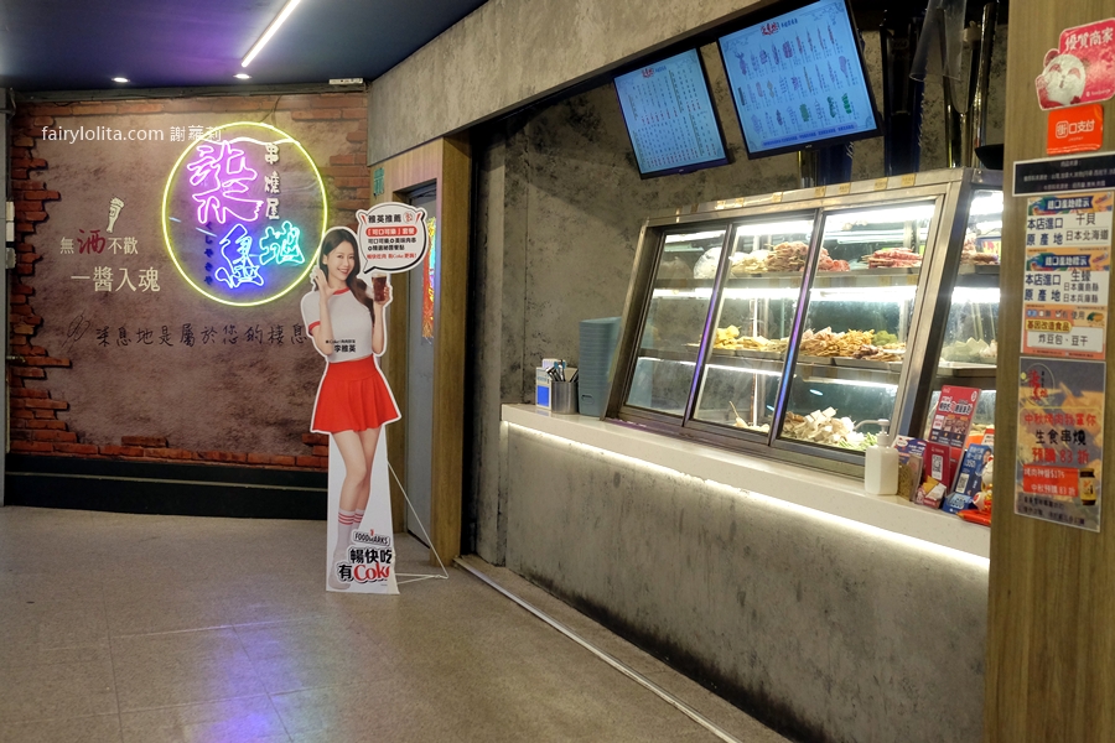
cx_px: 558
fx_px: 1084
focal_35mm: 35
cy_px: 372
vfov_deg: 37.9
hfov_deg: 54.4
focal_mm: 23
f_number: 2.8
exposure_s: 1/250
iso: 2000
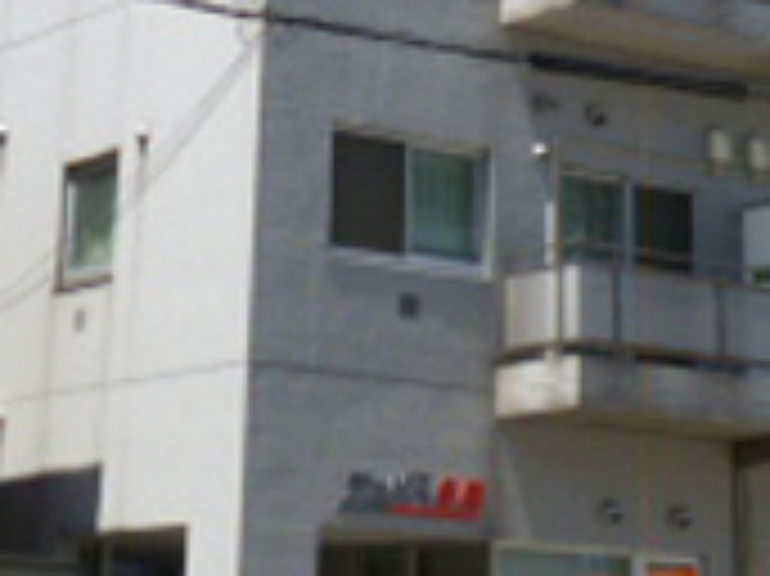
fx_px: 2001
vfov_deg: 15.7
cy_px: -140
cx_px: 428
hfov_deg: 21.8
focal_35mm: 90
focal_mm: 4.3
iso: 80
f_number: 4
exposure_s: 1/500
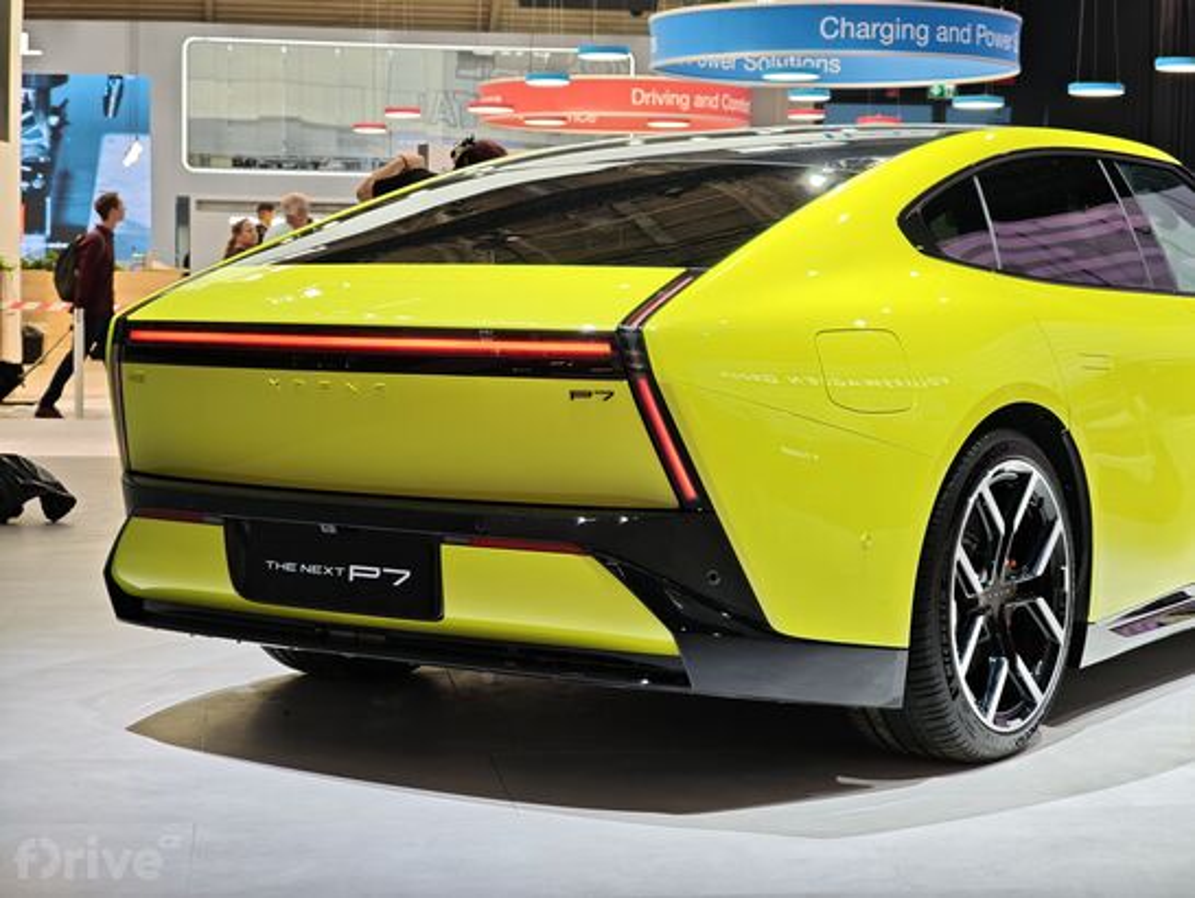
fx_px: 2418
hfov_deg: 27.8
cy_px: 449
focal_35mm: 70
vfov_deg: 21.0
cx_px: 598
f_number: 1.8
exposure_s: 1/100
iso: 50
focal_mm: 11.5
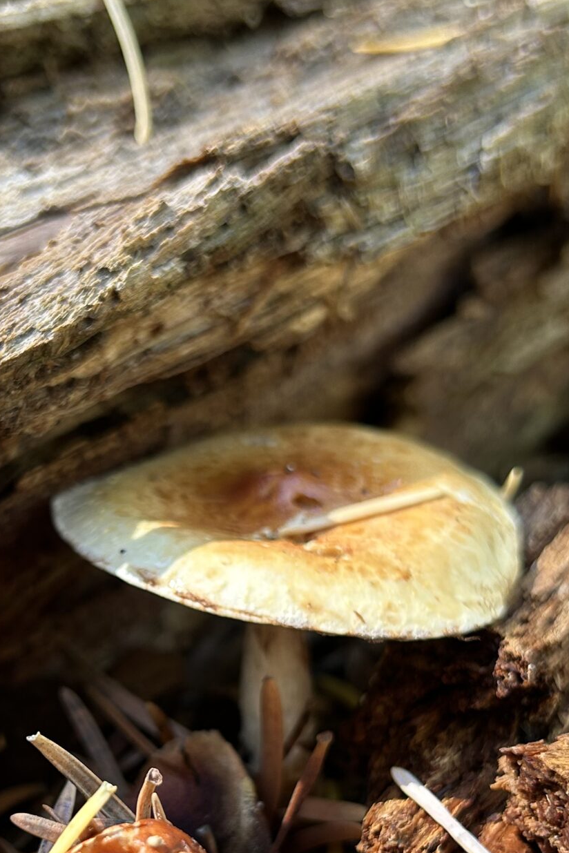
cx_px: 137
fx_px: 1328
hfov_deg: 23.9
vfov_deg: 34.7
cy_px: 660
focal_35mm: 56
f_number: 1.5
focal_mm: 5.7
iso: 64
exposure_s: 1/121
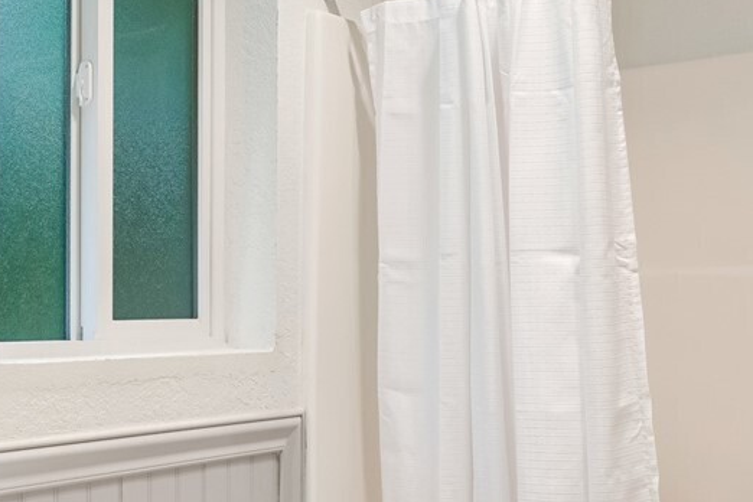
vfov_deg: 25.9
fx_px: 1088
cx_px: 257
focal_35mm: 52
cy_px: 313
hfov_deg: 37.8
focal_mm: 16
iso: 400
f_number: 9
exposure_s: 1/400
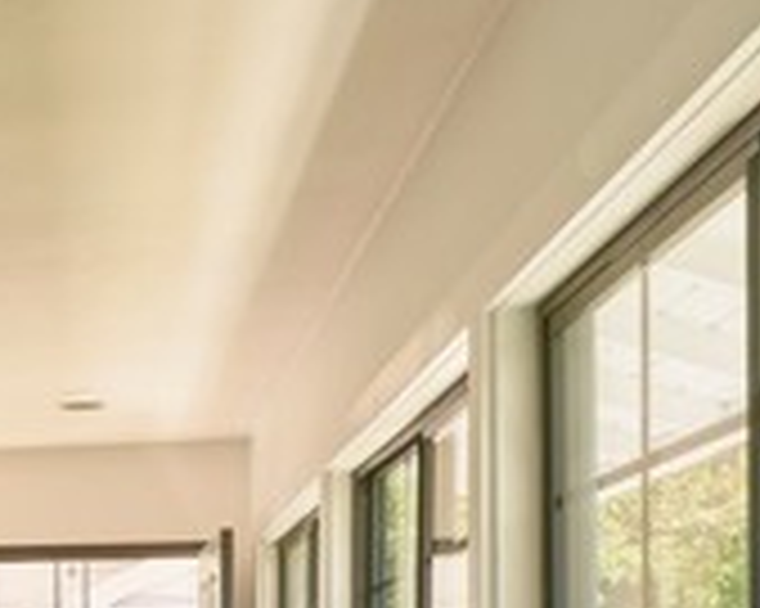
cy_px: 732
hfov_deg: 21.3
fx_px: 1596
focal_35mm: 71
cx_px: -459
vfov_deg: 20.2
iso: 100
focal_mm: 20
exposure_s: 1/40
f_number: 11
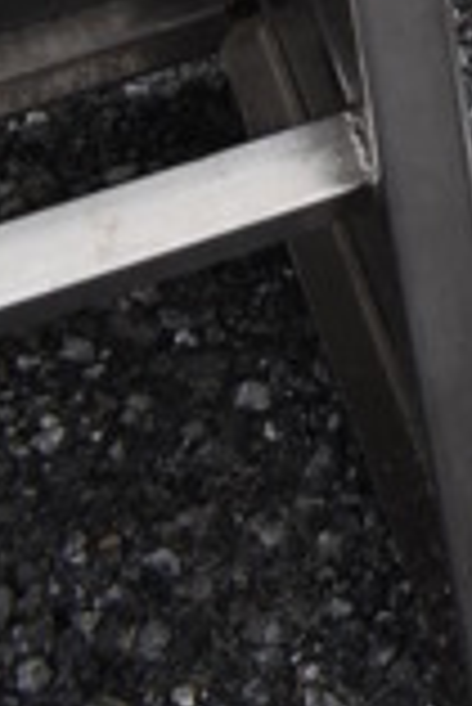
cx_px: 1308
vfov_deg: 11.5
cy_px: -807
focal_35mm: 157
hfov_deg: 7.8
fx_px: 3081
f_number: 6.3
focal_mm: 18
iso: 200
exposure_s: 1/250
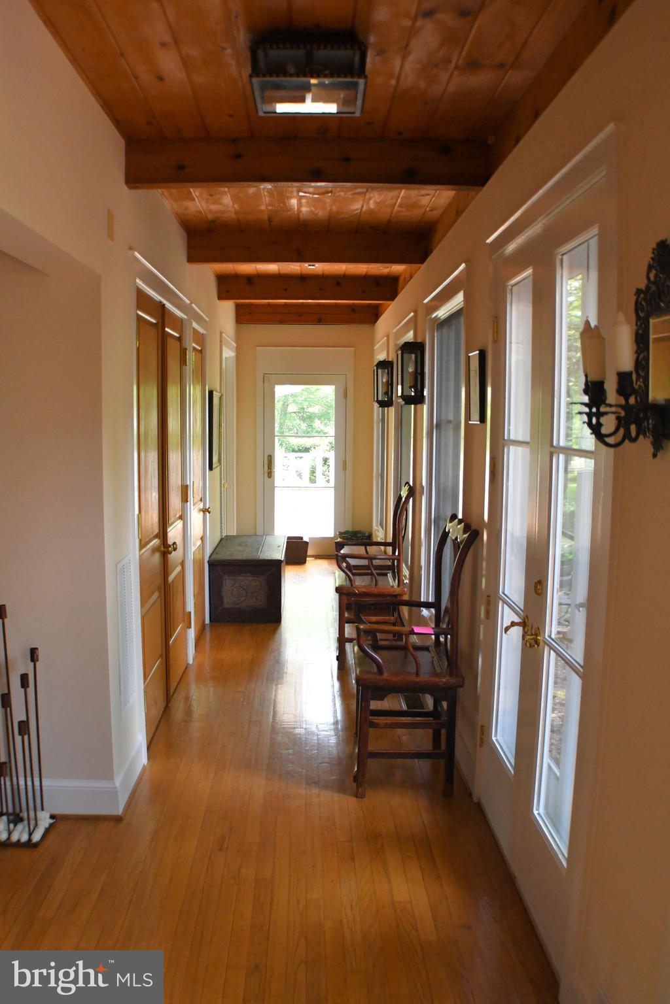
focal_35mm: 39
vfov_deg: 49.6
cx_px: 335
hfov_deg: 34.2
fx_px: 1089
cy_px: 502
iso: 2500
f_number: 4
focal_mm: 26
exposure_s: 1/500
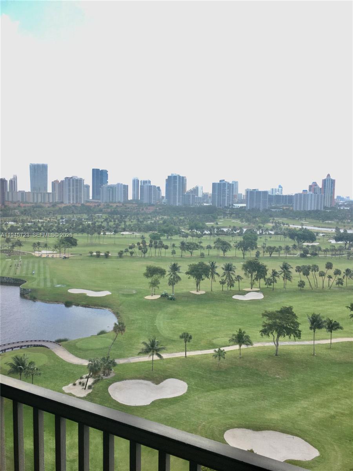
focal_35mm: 29
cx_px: 176
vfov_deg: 61.7
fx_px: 394
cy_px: 236
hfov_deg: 48.2
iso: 25
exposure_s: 1/340
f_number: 2.2
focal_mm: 4.15
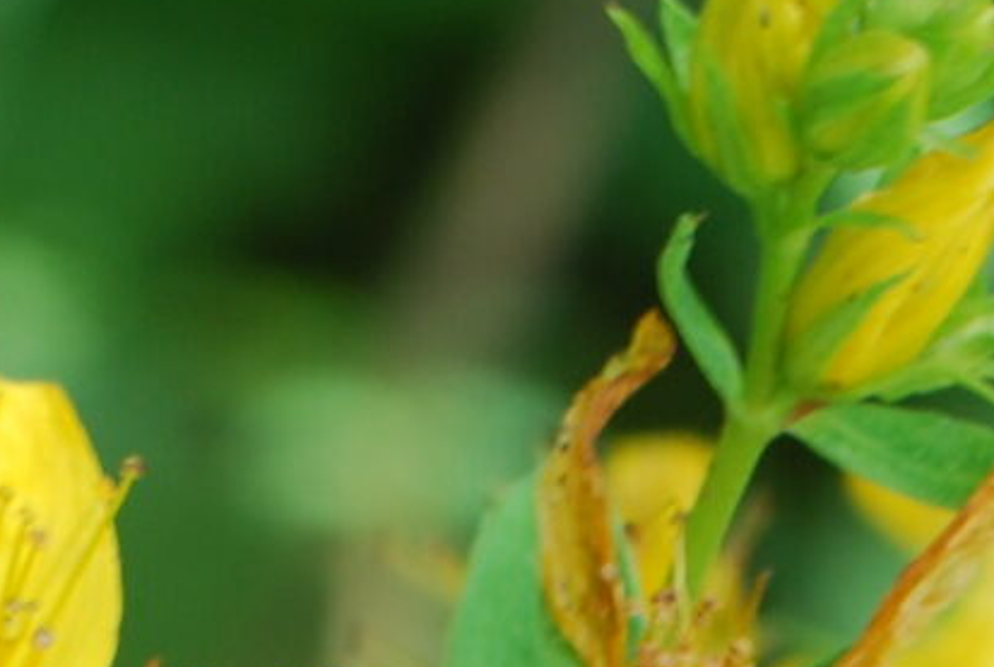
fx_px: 14137
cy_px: 1298
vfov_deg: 2.7
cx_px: -34
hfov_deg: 4.0
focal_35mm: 511
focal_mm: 55
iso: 140
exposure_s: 1/60
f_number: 8
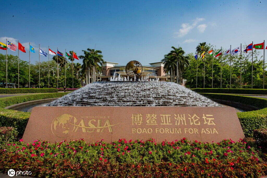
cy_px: 89
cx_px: 134
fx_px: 134
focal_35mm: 18
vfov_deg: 67.4
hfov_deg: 90.0
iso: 320
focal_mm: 18
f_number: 22
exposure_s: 1/160
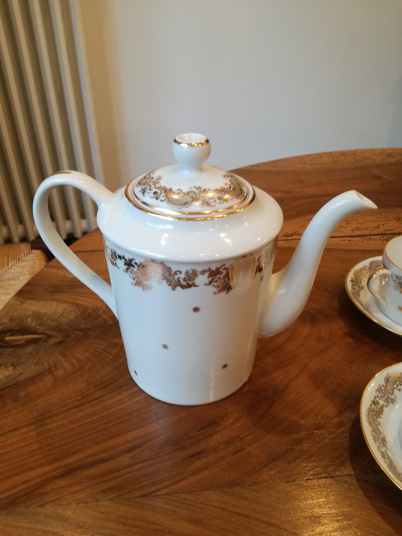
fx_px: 418
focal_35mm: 27
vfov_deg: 65.3
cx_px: 201
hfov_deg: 51.4
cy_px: 268
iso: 160
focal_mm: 3.79
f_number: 2
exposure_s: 1/33.3
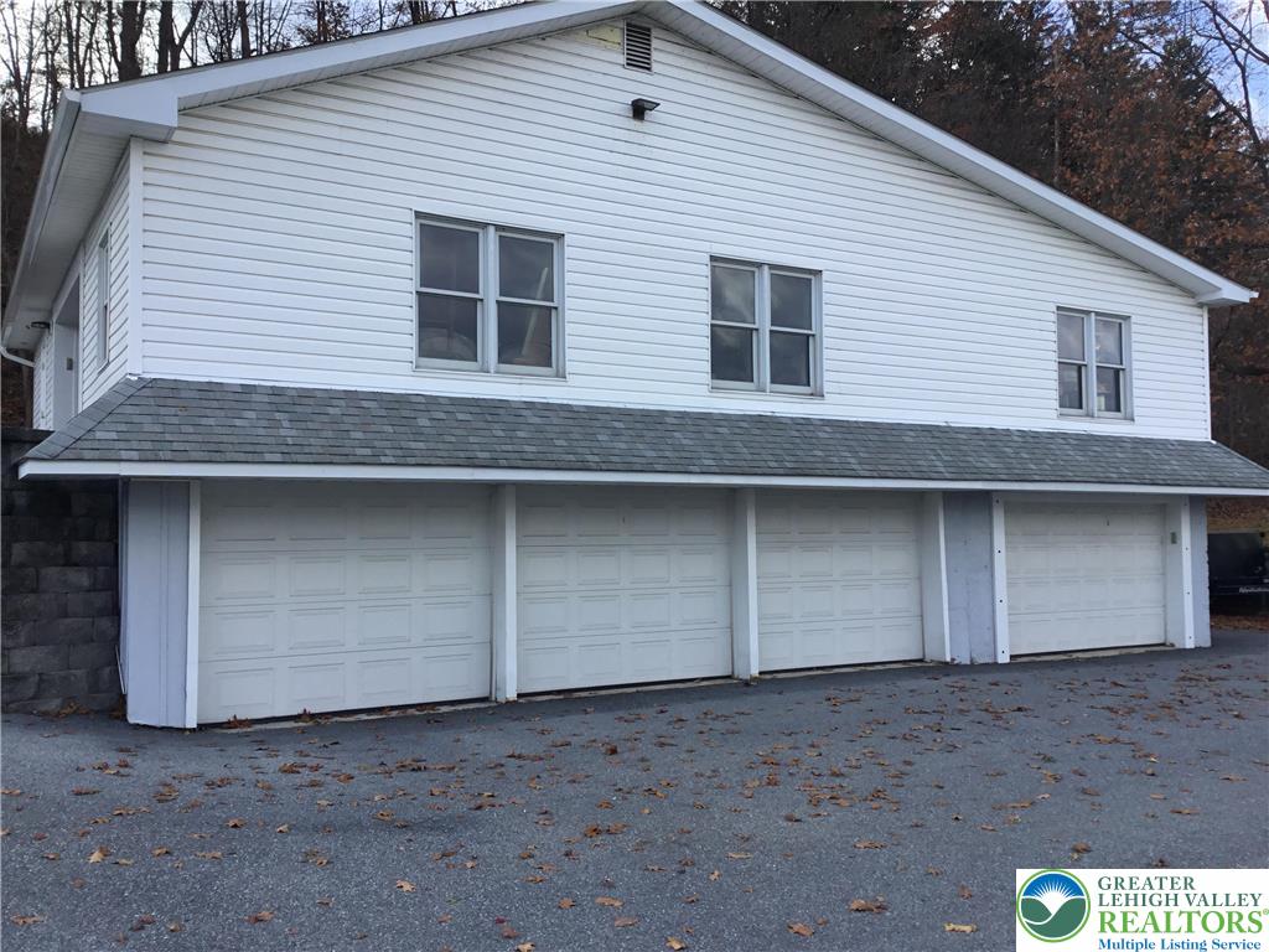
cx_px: 634
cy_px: 476
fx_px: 1136
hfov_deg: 58.4
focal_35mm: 31
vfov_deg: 45.4
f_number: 2.4
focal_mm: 3.3
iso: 25
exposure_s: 1/506
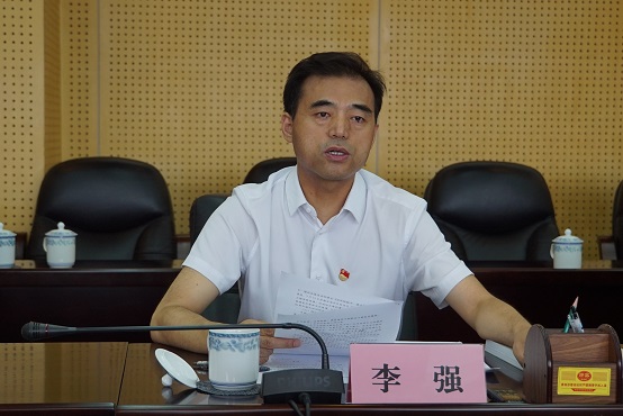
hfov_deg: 26.0
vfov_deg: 17.5
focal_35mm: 78
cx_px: 312
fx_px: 1350
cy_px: 208
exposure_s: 1/160
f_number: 5.6
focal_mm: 52
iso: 1000
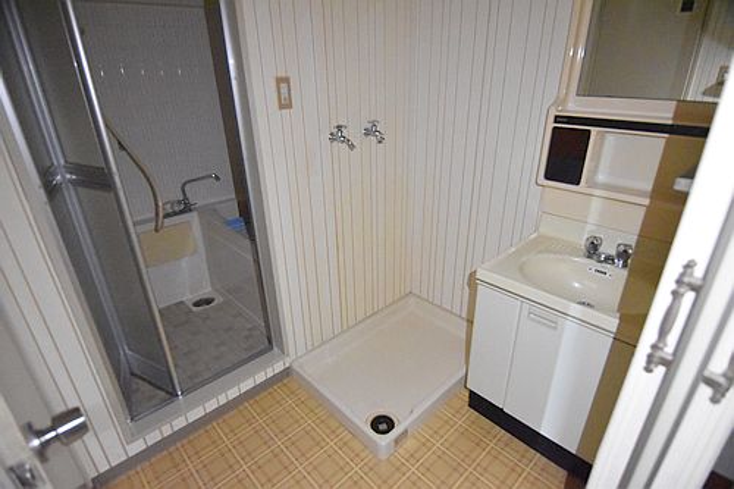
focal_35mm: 18
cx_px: 367
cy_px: 244
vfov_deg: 67.3
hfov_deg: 90.0
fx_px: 367
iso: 12800
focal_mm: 12
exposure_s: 1/50
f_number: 4
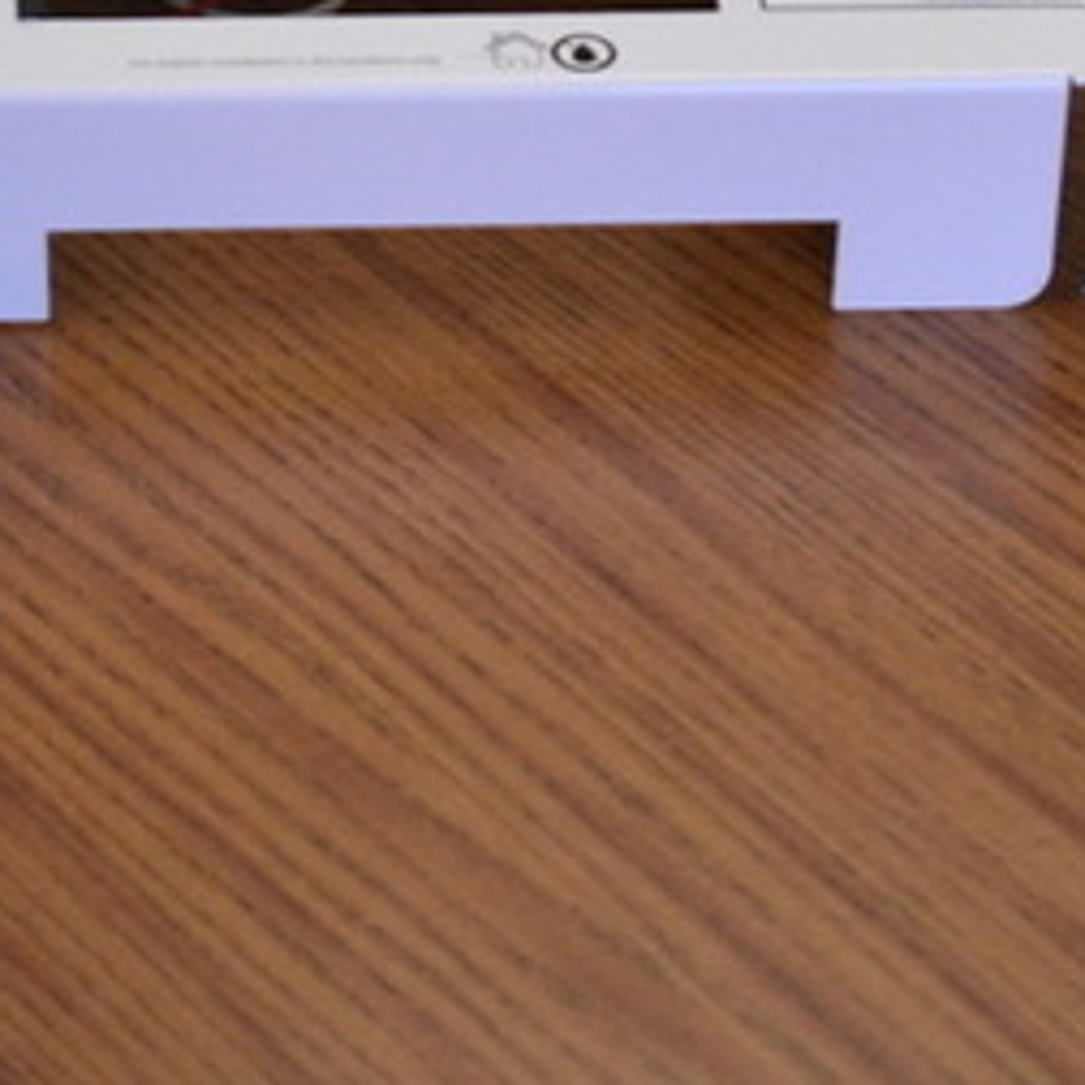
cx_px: 422
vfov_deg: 11.7
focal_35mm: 145
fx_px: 5142
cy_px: -360
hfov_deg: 12.0
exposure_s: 1/125
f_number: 4.2
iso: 2000
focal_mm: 28
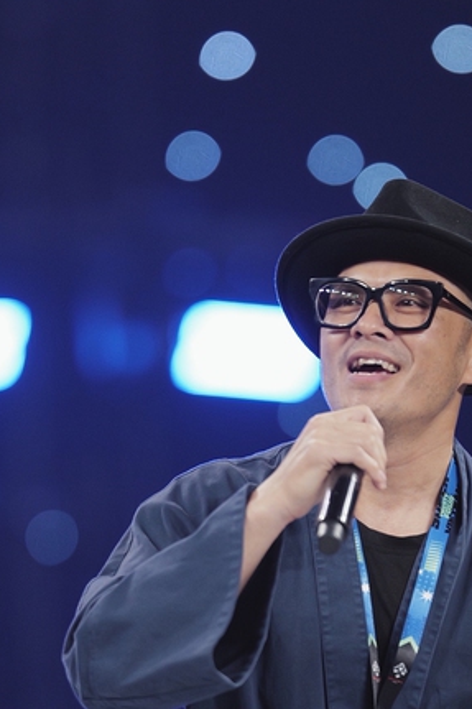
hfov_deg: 3.0
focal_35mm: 457
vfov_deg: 4.5
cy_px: 712
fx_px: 8994
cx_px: 311
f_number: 1.4
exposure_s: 1/1000
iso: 1000
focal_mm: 135
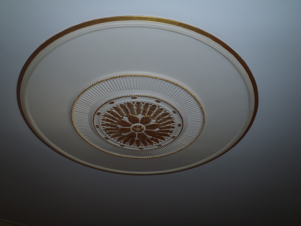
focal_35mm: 28
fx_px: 243
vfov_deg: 49.8
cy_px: 113
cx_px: 150
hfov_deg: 63.4
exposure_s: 1/30
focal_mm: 5
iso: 100
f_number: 3.9
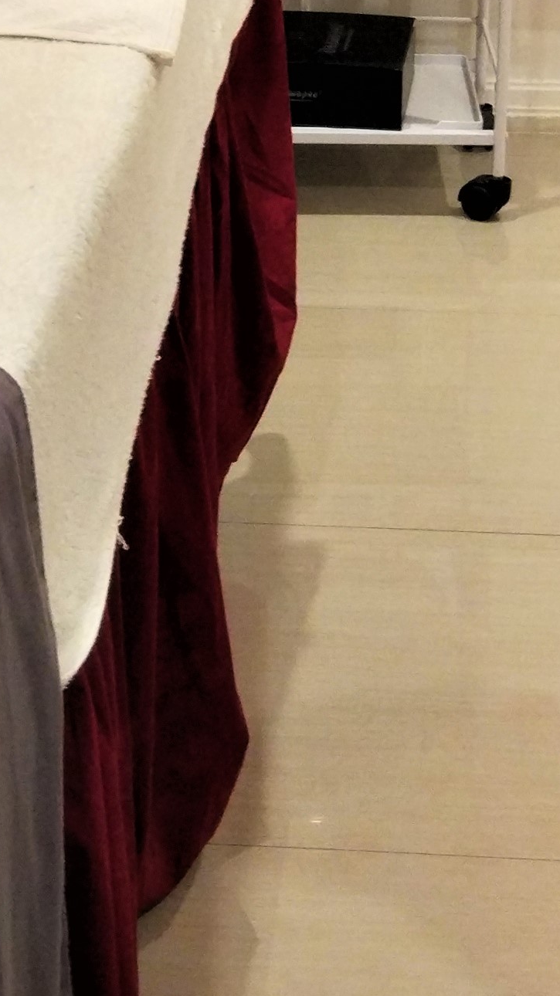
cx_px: 88
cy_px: 245
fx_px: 2879
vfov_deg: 19.5
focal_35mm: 109
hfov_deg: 11.1
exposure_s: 1/20
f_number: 2
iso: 381
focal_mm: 4.26
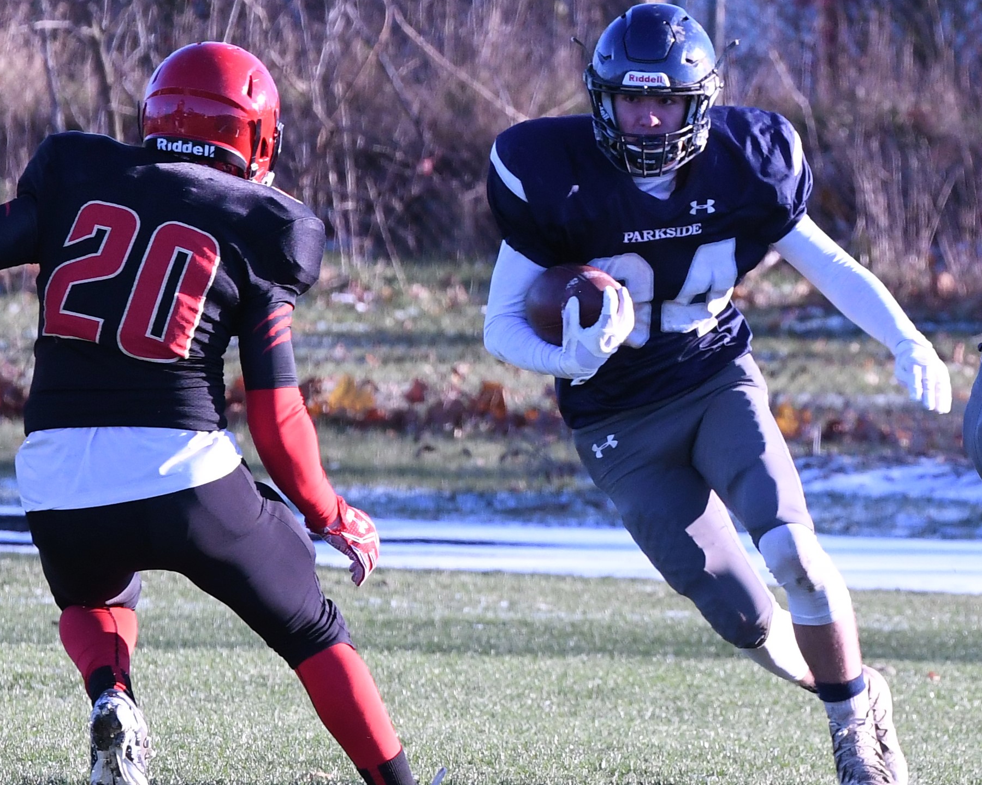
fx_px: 9851
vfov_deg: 4.6
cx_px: 578
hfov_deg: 5.7
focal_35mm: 339
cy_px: 393
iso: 1000
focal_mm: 200
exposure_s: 1/1000
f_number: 7.1
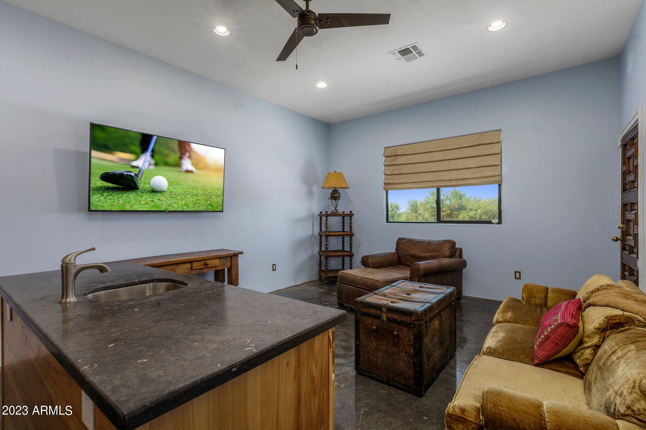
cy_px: 215
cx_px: 323
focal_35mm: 17
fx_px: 305
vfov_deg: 70.4
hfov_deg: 93.3
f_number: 13
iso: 400
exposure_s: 1
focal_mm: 17
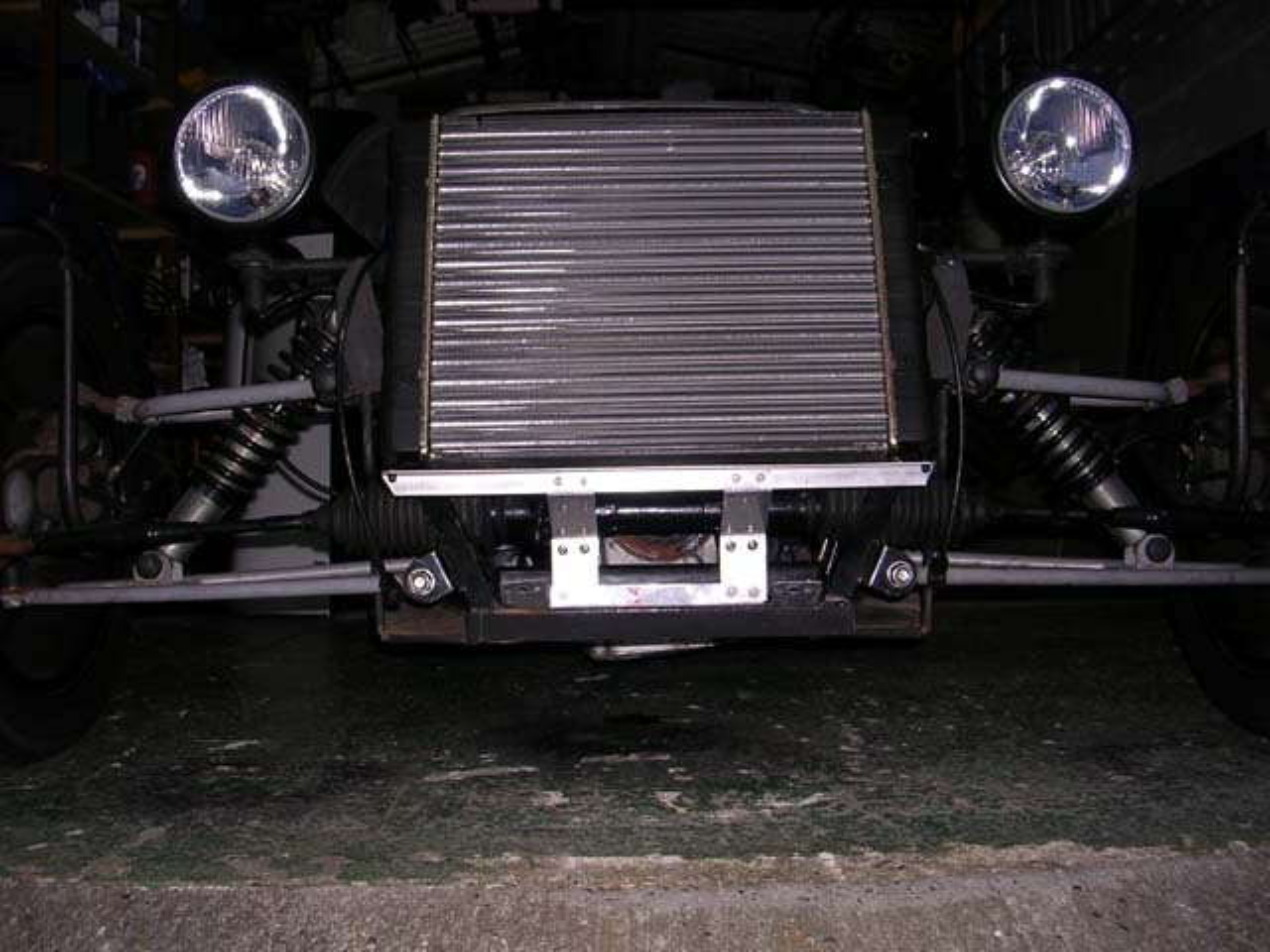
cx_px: 635
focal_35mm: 38
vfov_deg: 37.7
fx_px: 1394
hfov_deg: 49.0
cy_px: 476
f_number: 2.8
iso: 50
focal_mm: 5.8
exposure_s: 1/60.1
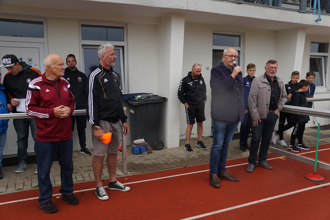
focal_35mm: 30
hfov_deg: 61.9
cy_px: 110
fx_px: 275
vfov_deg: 43.6
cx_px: 165
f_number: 4.5
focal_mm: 20
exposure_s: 1/200
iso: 100
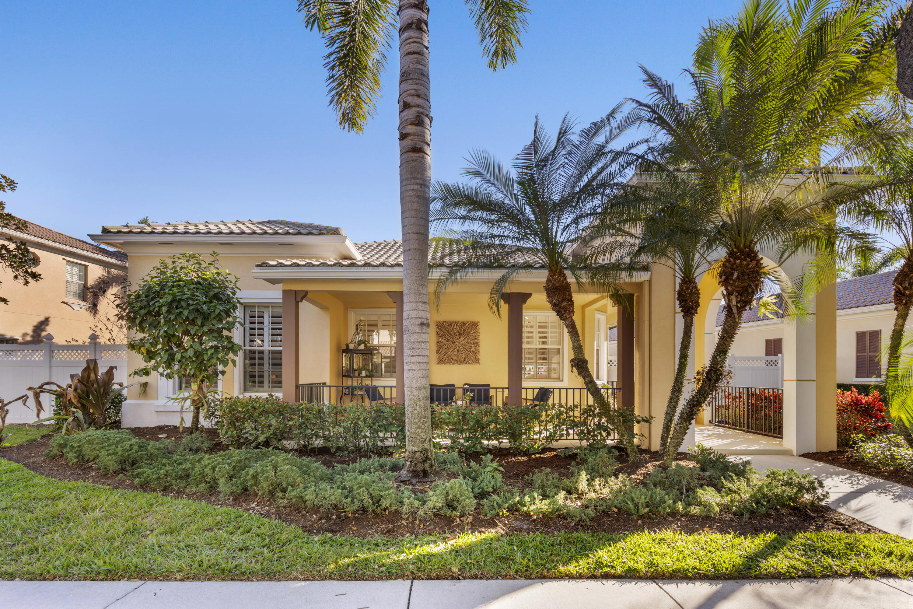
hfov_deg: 96.7
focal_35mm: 16
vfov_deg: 73.8
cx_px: 456
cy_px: 304
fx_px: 406
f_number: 8
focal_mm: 16
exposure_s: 1/20
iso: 50
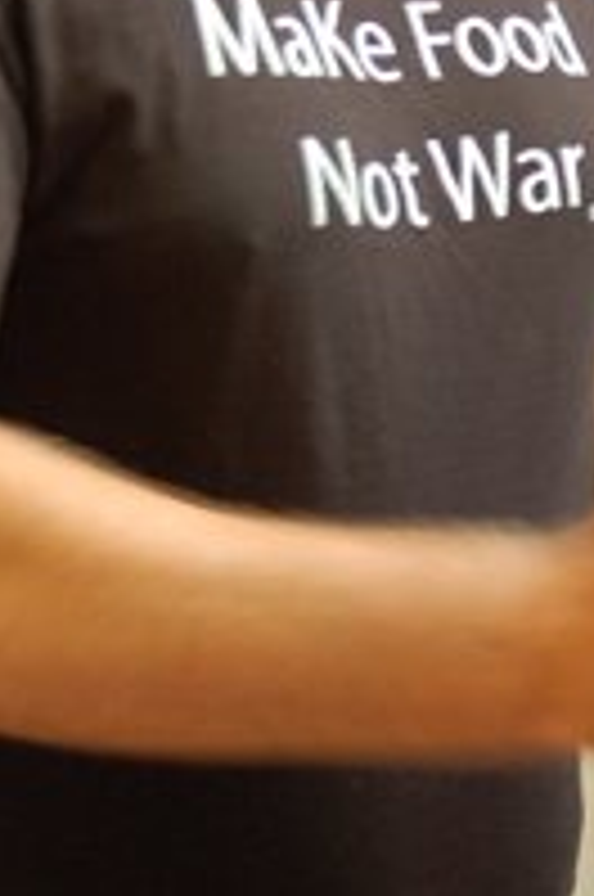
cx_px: 558
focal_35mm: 131
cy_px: 320
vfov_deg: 15.6
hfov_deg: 10.4
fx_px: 3253
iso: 800
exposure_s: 1/8
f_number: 3.3
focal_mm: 28
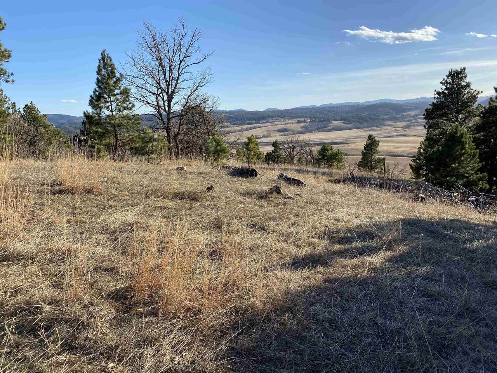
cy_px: 186
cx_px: 248
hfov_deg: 67.3
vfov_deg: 53.1
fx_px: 373
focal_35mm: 26
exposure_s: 1/1779
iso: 32
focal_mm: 4.25
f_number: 1.8
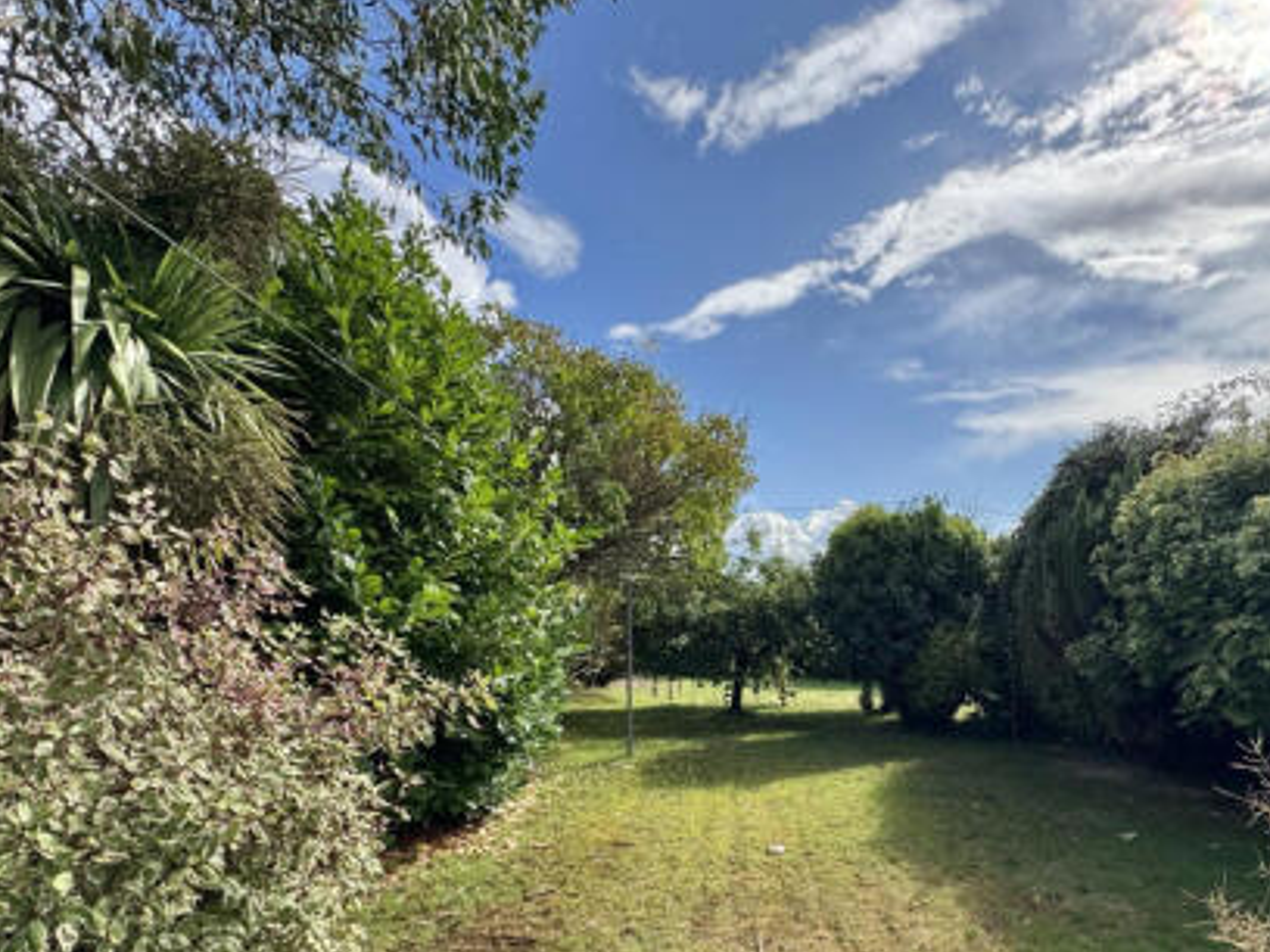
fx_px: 734
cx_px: 820
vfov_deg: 64.6
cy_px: 621
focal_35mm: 20
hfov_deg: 79.7
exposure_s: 1/1323
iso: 50
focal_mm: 2.22
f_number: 2.2
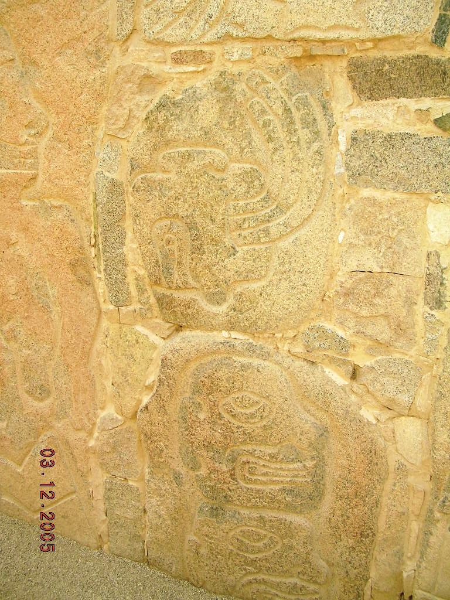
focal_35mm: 38
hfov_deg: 37.7
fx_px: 659
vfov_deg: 49.0
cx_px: 225
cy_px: 300
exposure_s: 1/258
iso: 50
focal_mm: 5.8
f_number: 2.8
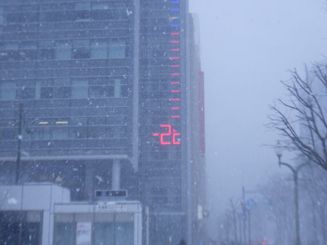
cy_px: 122
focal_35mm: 62
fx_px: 586
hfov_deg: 31.2
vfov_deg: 23.7
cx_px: 164
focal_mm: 11.1
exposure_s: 1/200
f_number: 4.6
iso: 125
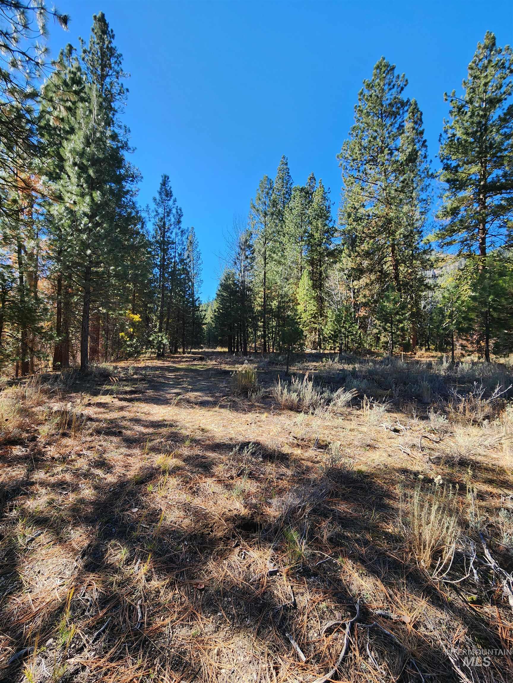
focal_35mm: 13
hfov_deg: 89.9
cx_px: 256
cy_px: 342
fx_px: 257
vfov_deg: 106.2
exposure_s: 1/480
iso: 50
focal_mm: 2.2
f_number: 2.2
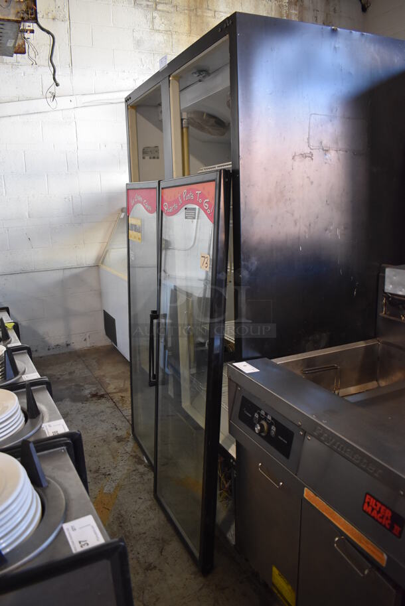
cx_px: 202
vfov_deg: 67.3
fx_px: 455
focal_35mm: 27
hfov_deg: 48.0
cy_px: 303
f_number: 3.5
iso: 1250
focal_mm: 18
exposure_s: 1/125
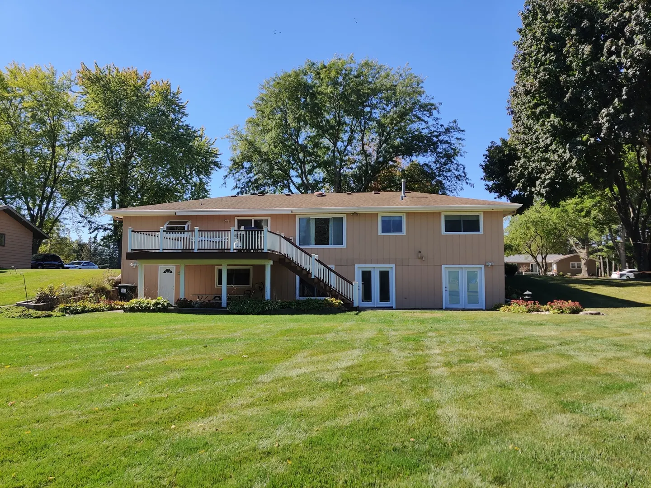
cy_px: 244
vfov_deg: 51.4
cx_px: 326
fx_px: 508
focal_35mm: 27
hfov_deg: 65.3
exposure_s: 1/1807
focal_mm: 4.75
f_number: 1.65
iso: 125
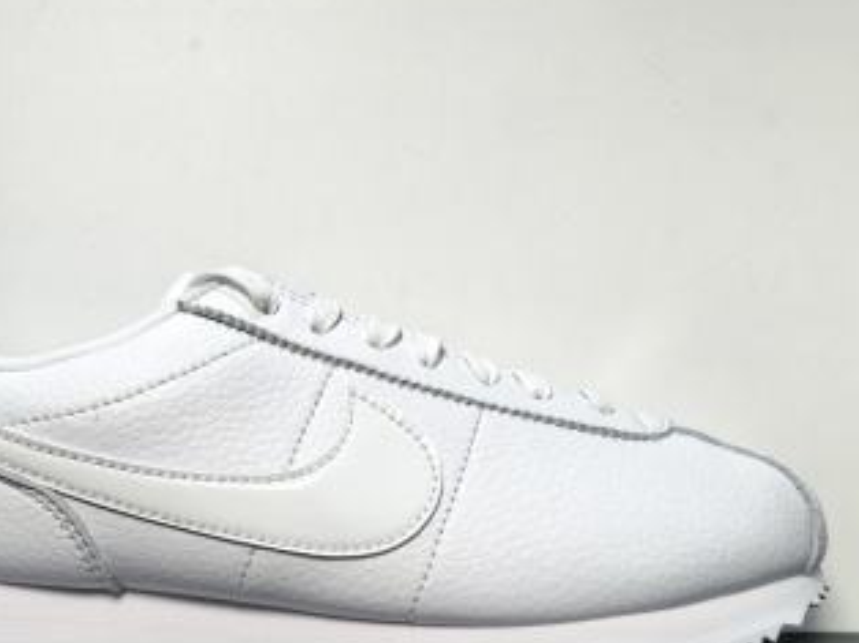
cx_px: 320
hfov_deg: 43.5
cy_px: 477
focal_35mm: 43
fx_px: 1066
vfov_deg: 32.9
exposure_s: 1/417
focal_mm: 6.98
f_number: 2
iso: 50
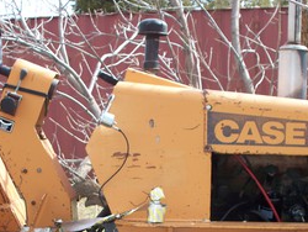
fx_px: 882
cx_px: 111
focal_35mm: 99
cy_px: 206
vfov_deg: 14.8
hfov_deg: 19.8
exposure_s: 1/320
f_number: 2.8
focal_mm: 7.54
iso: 64
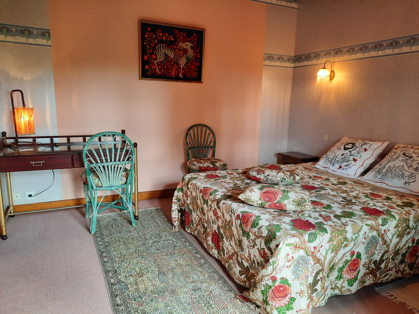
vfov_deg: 54.9
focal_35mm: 25
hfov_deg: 69.4
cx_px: 210
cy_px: 157
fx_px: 303
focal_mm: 4.6
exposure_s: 1/60
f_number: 2
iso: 125
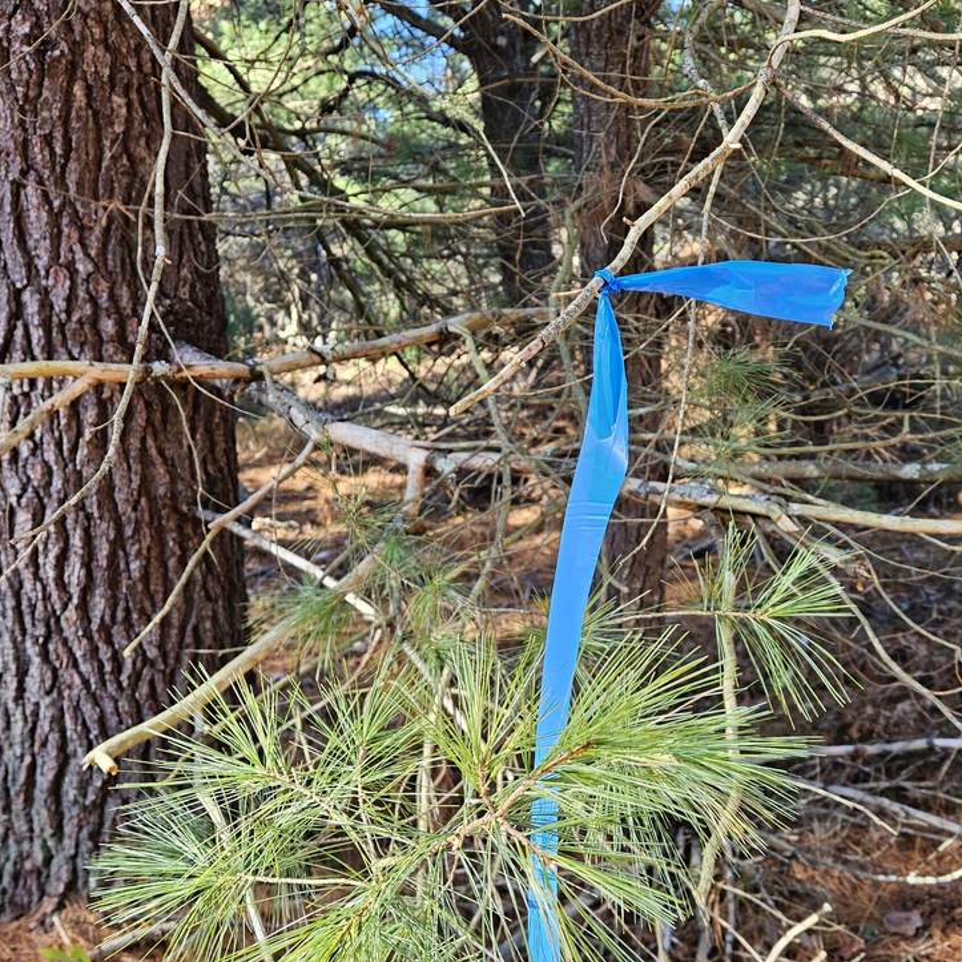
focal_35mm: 36
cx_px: 603
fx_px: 1132
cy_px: 575
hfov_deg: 45.6
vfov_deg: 45.8
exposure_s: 1/207
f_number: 1.8
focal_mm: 5.4
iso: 100
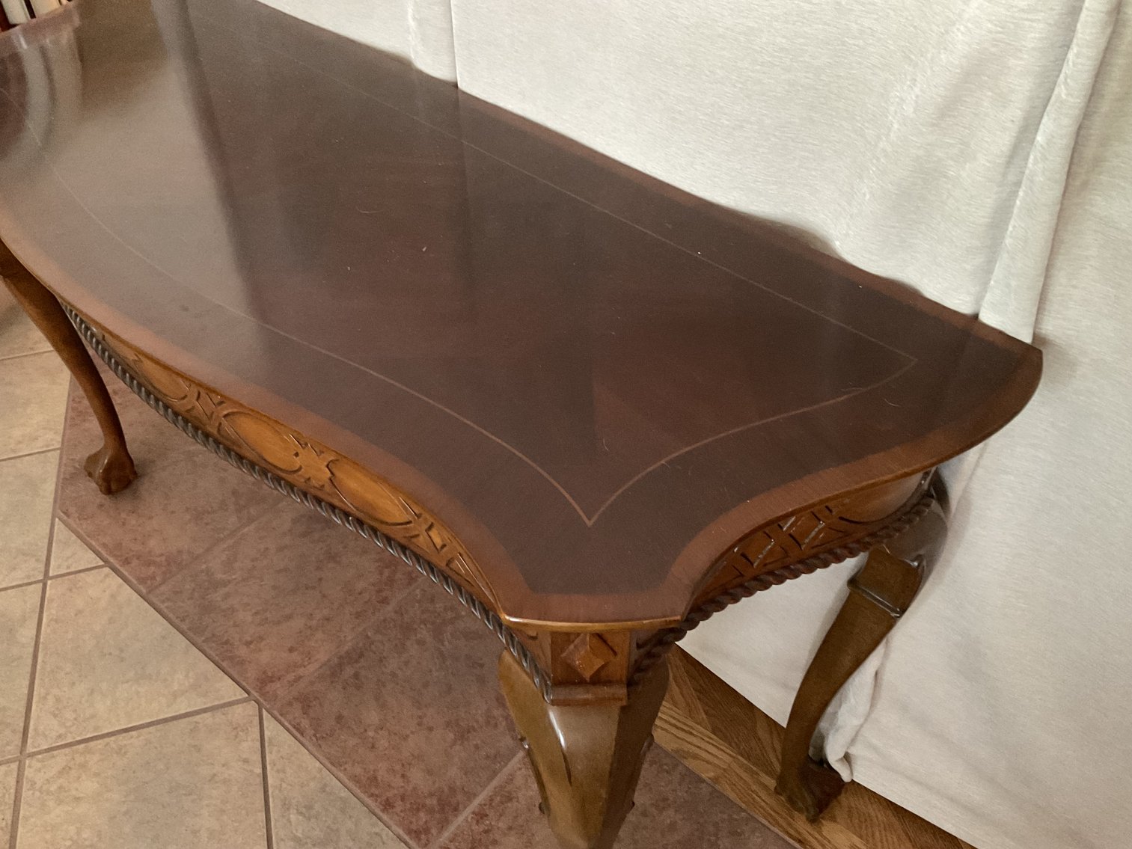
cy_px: 424
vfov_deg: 48.2
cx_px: 566
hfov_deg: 61.7
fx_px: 948
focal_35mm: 29
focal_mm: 3
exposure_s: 1/30
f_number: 1.8
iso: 500
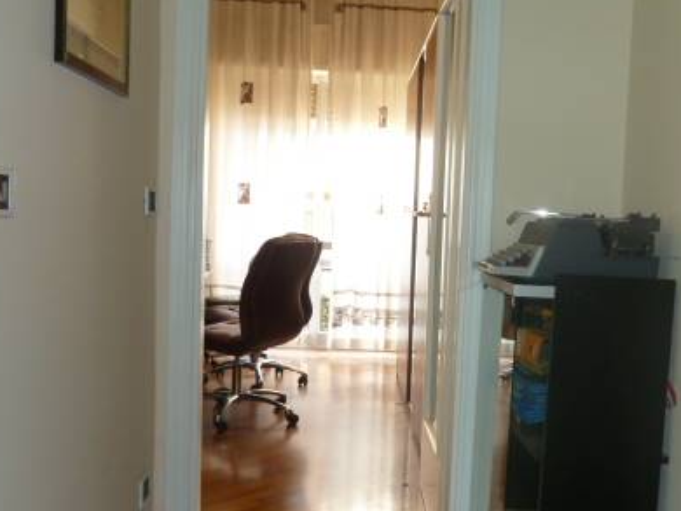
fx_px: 807
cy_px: 290
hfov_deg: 45.1
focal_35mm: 41
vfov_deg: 35.1
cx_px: 451
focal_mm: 4.1
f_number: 3.3
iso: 160
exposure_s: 1/30
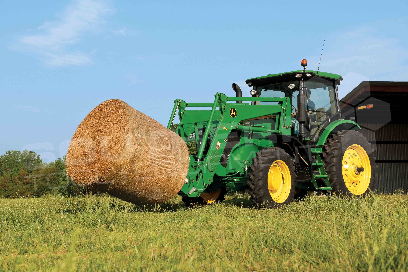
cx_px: 204
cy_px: 136
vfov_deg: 21.9
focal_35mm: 62
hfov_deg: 32.4
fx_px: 703
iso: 250
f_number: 8
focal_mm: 62
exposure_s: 1/250
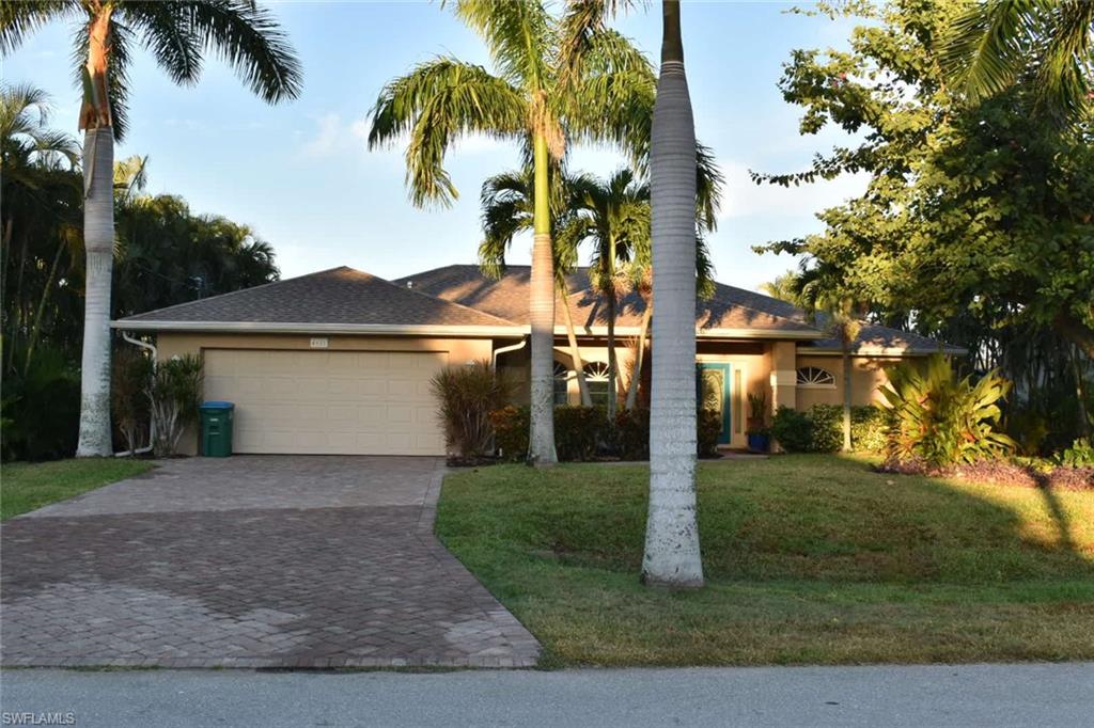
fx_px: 1139
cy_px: 364
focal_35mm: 38
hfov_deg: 51.3
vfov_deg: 35.5
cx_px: 547
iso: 200
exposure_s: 1/60
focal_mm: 25
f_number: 14
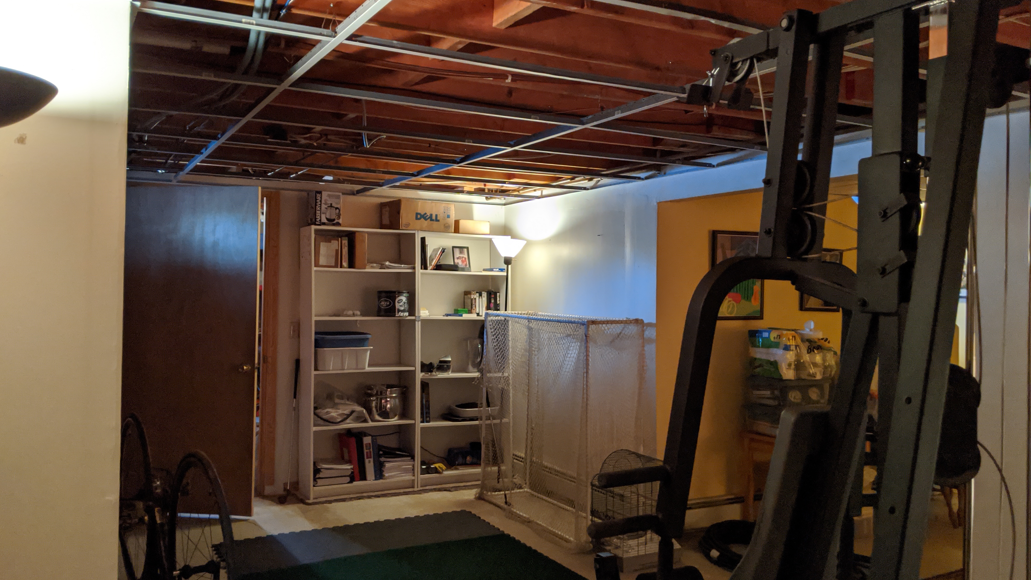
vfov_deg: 38.9
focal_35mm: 30
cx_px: 510
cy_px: 277
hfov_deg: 64.3
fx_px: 820
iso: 324
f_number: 1.8
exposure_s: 1/59.9
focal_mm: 4.44
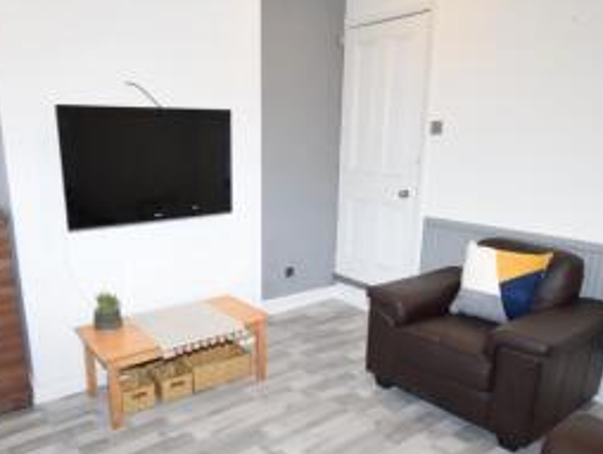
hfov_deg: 65.0
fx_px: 471
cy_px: 275
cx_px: 264
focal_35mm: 27
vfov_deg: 51.1
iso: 800
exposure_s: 1/60
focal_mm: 10
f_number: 4.5
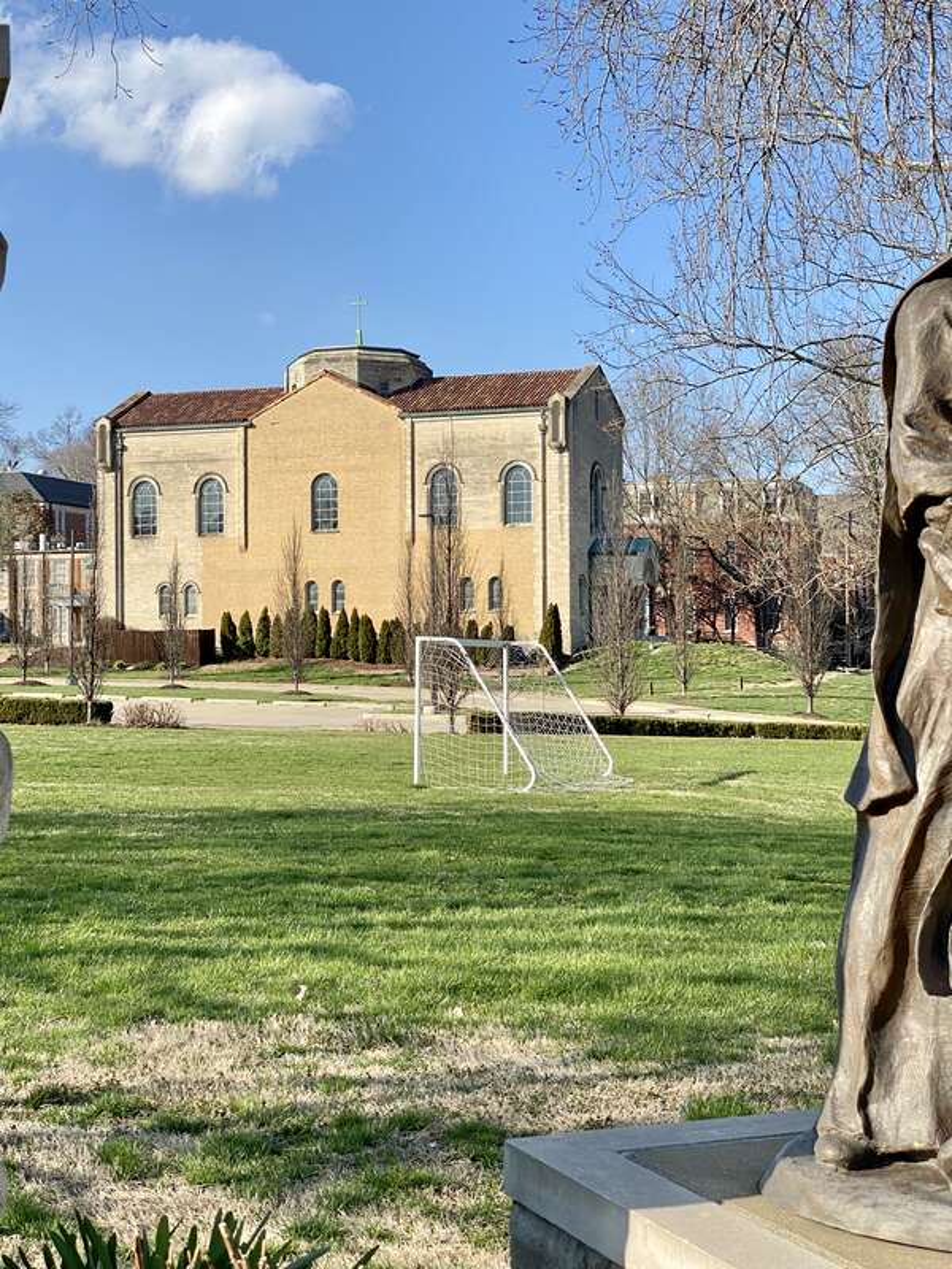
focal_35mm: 52
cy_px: 634
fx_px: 1907
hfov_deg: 28.0
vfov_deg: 36.8
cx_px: 476
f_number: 2
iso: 20
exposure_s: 1/978
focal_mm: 6
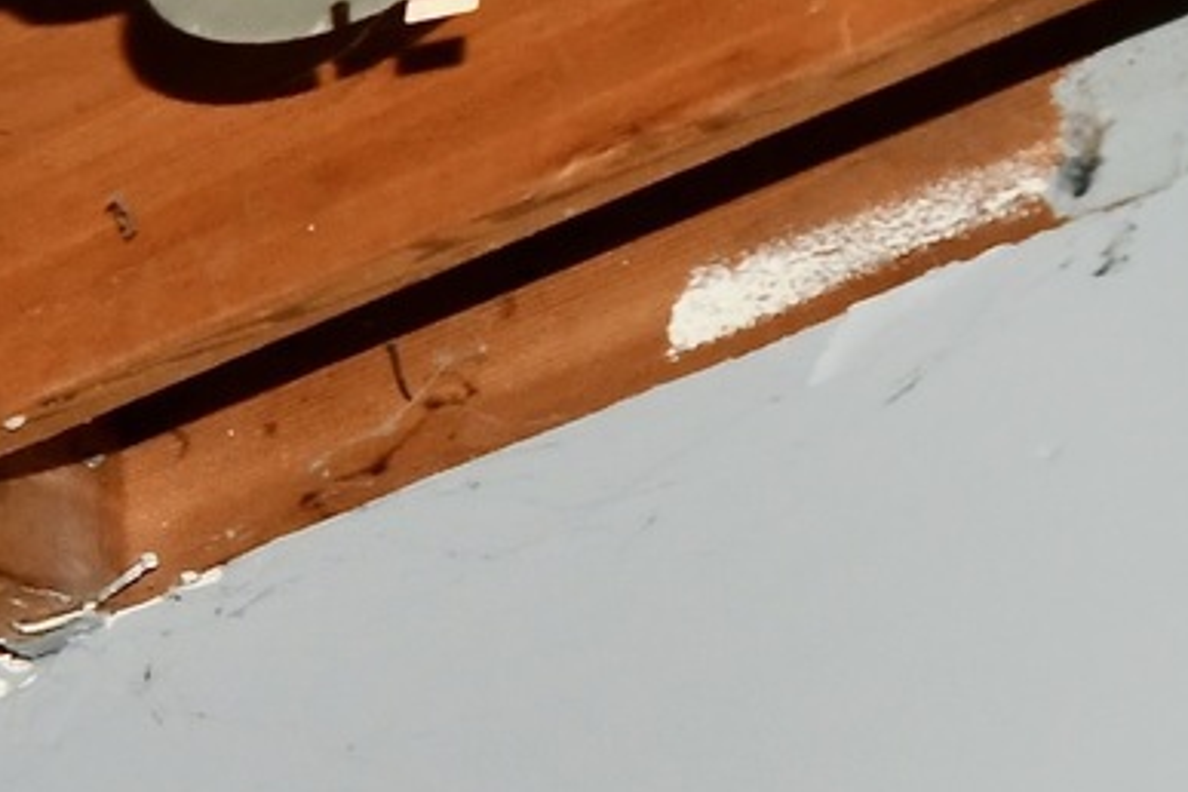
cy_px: 2646
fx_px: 3663
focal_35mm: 111
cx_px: -3297
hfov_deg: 8.8
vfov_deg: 9.0
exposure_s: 1/60
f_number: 6.3
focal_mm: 14
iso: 640
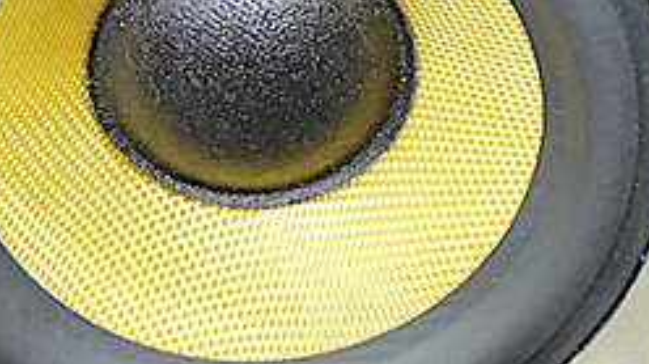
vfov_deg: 2.9
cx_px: 220
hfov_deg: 5.2
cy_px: -361
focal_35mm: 414
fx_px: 7118
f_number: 5
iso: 200
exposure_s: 1/3.2
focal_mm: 17.5
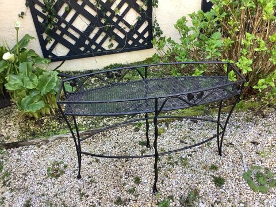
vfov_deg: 45.4
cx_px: 138
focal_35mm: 31
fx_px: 247
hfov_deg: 58.4
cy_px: 104
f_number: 2.4
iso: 64
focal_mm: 3.3
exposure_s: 1/60
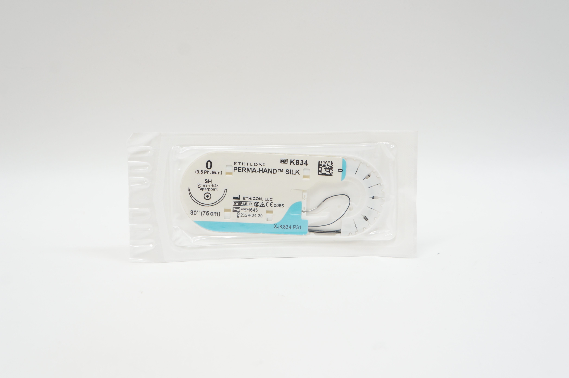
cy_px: 189
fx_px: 663
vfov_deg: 31.8
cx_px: 284
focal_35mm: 42
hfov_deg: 46.4
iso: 400
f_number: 7.1
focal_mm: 28
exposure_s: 1/40
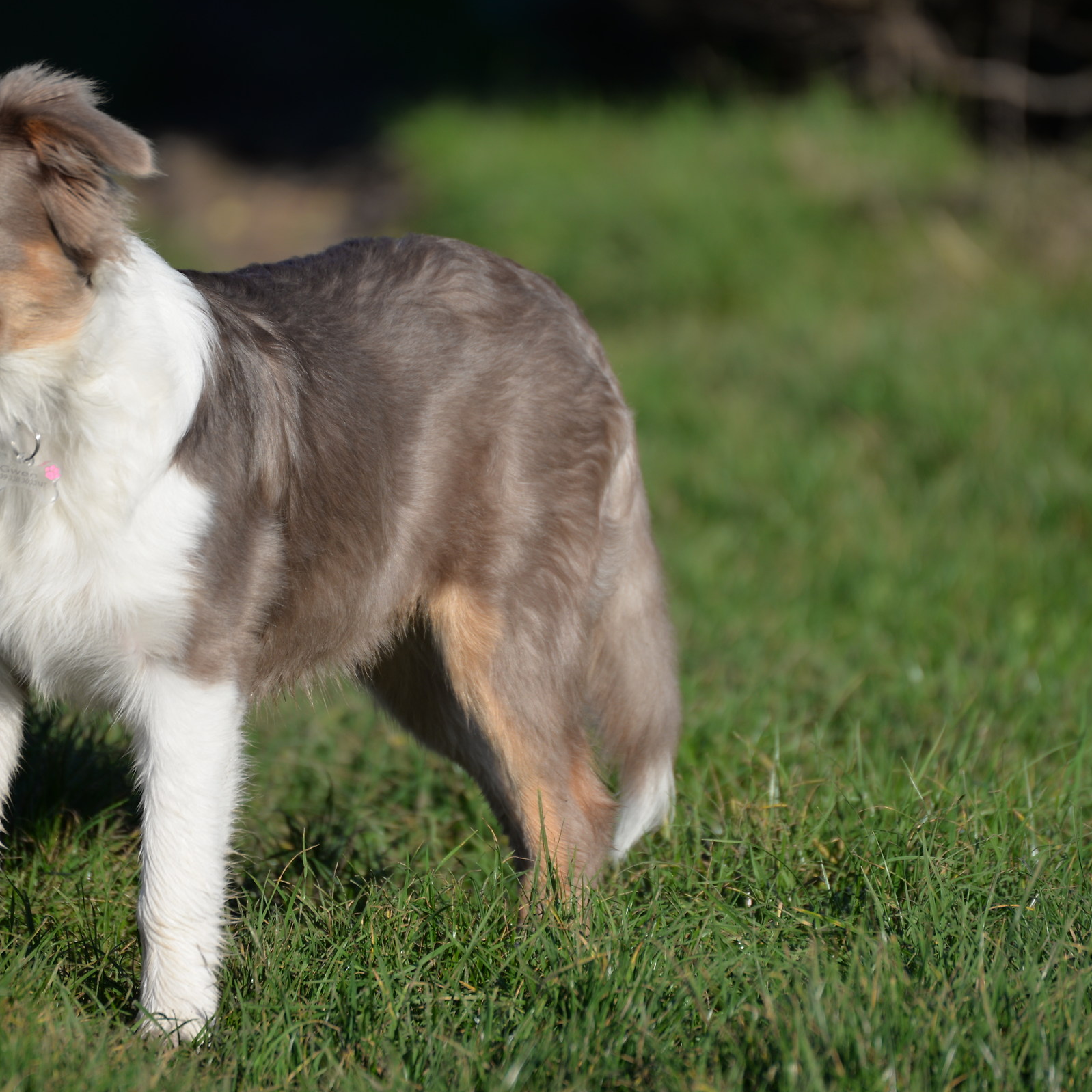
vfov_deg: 4.6
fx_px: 13669
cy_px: 545
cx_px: 547
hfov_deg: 4.6
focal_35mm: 383
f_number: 6.3
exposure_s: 1/640
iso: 200
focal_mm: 300
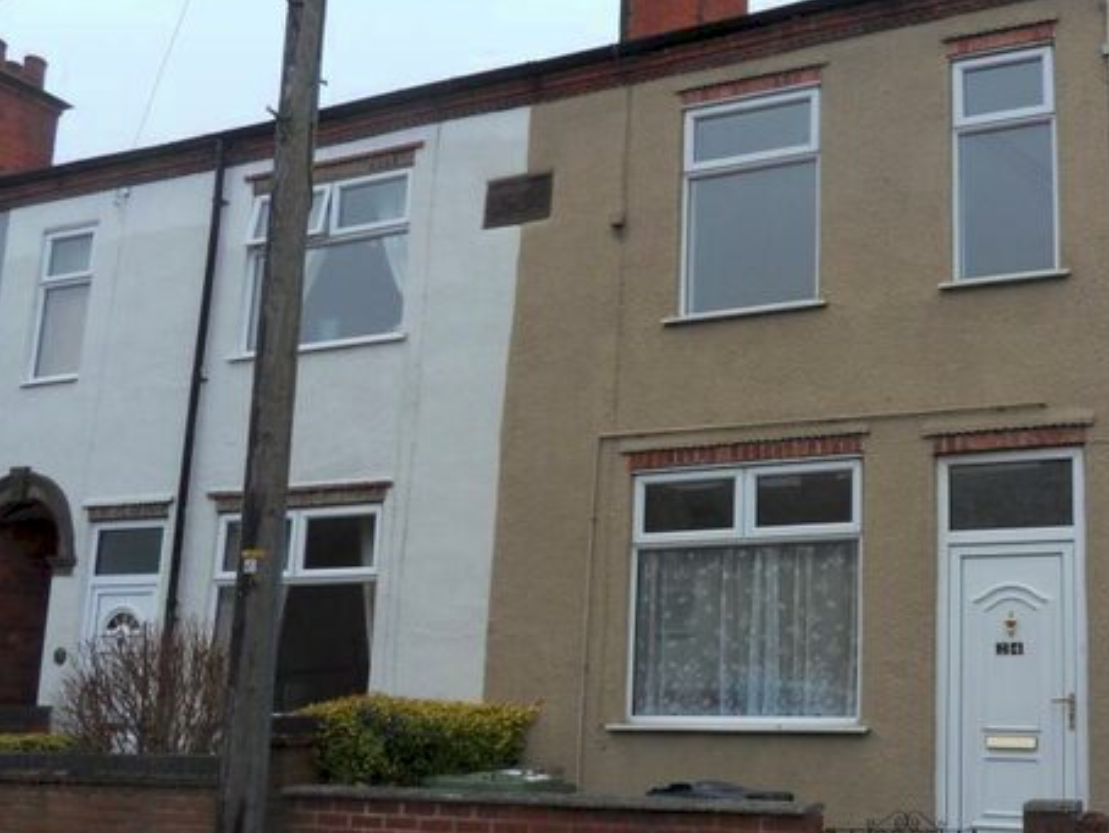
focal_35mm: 37
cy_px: 478
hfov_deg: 48.4
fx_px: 1186
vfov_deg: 38.6
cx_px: 816
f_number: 3.3
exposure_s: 1/125
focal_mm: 4.2
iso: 80
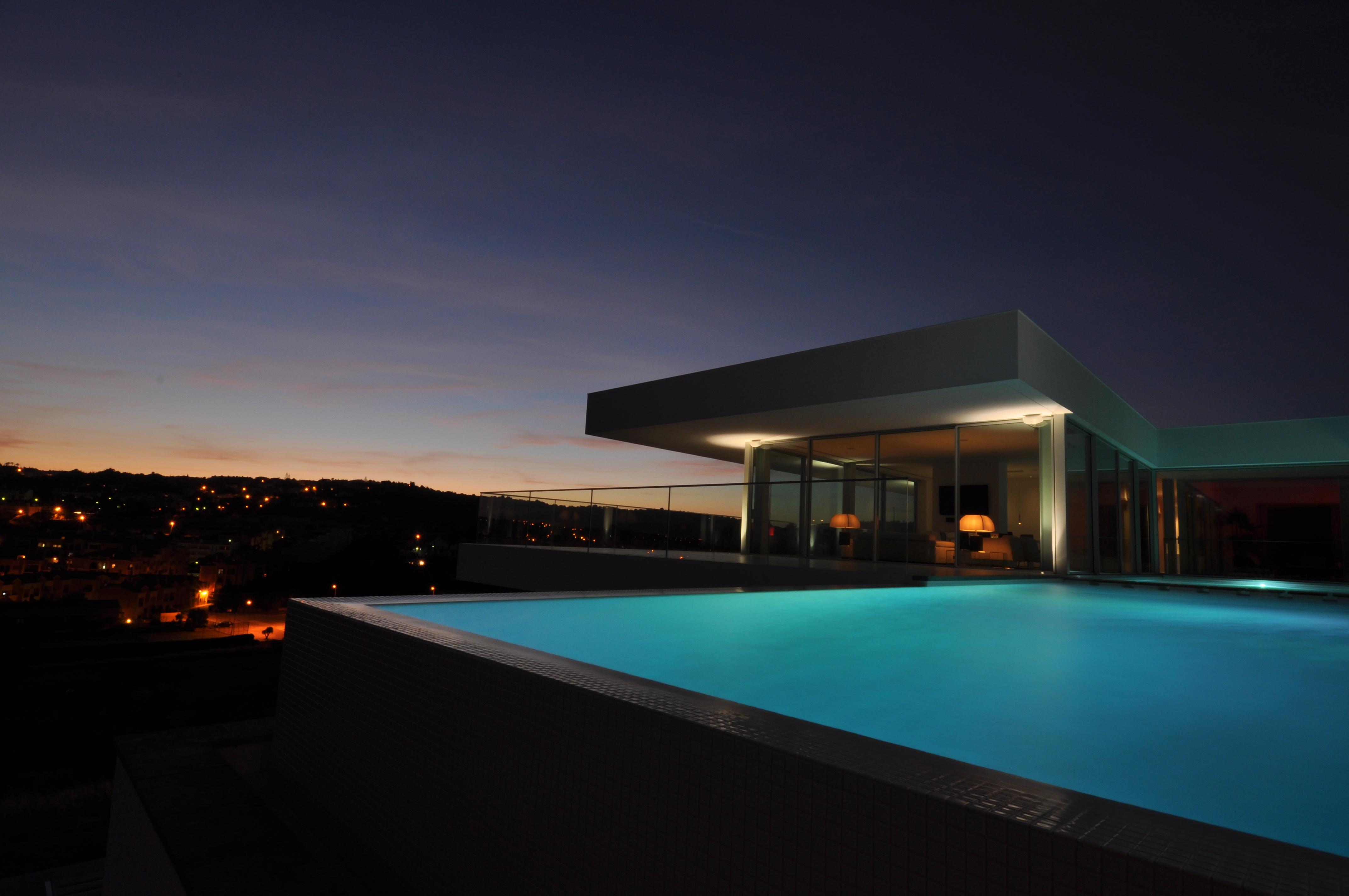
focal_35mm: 18
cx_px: 674
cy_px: 448
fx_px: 674
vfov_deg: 67.2
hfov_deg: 90.1
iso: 200
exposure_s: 6
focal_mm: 12
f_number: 22
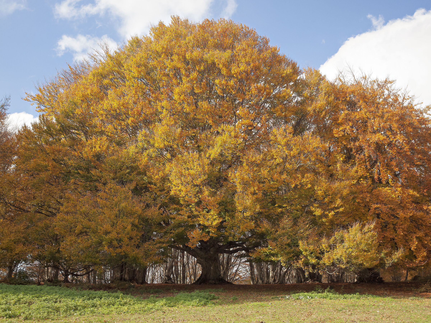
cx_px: 216
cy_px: 162
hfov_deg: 56.8
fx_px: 398
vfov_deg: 44.2
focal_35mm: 32
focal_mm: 16
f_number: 3.7
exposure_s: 1/800
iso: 200
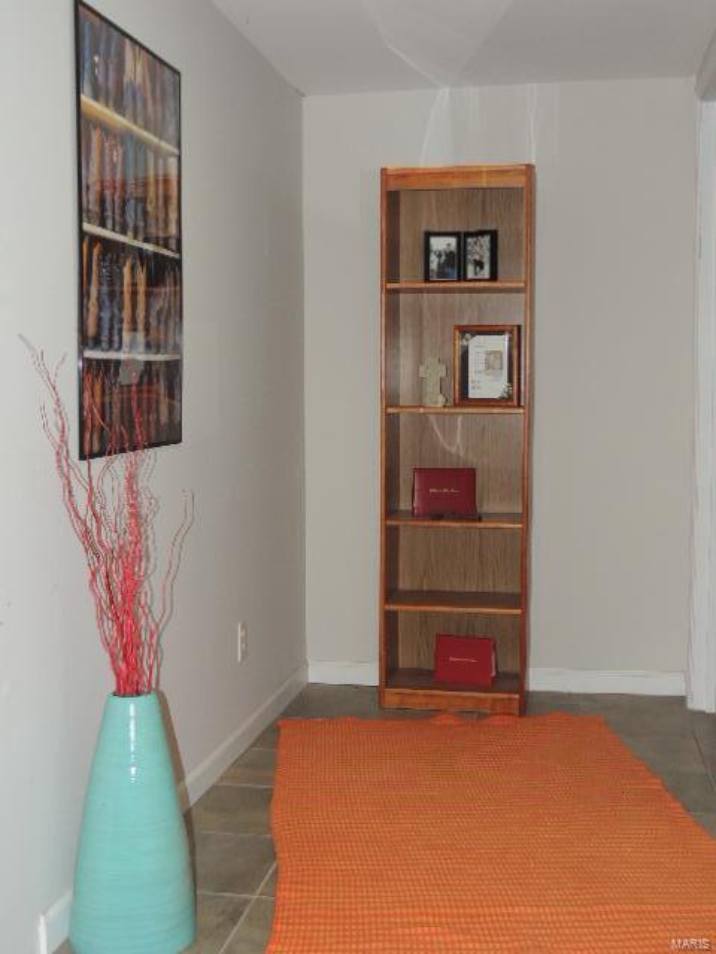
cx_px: 358
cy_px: 477
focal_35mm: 43
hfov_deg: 33.6
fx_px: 1186
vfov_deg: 43.9
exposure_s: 1/30
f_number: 3.4
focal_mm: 7.6
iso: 200
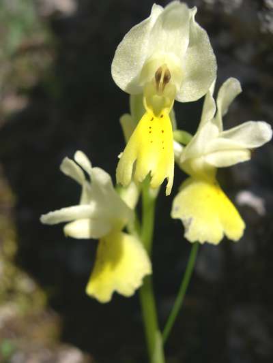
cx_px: 136
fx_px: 399
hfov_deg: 37.7
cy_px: 182
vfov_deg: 49.0
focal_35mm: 38
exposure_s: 1/237
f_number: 7.6
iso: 100
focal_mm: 8
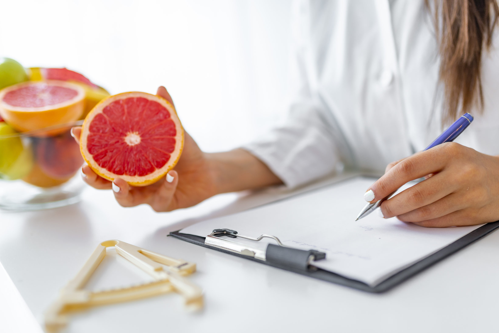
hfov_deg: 50.7
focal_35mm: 38
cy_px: 171
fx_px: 527
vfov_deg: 35.1
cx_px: 243
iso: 320
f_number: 2
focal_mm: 35
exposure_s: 1/160
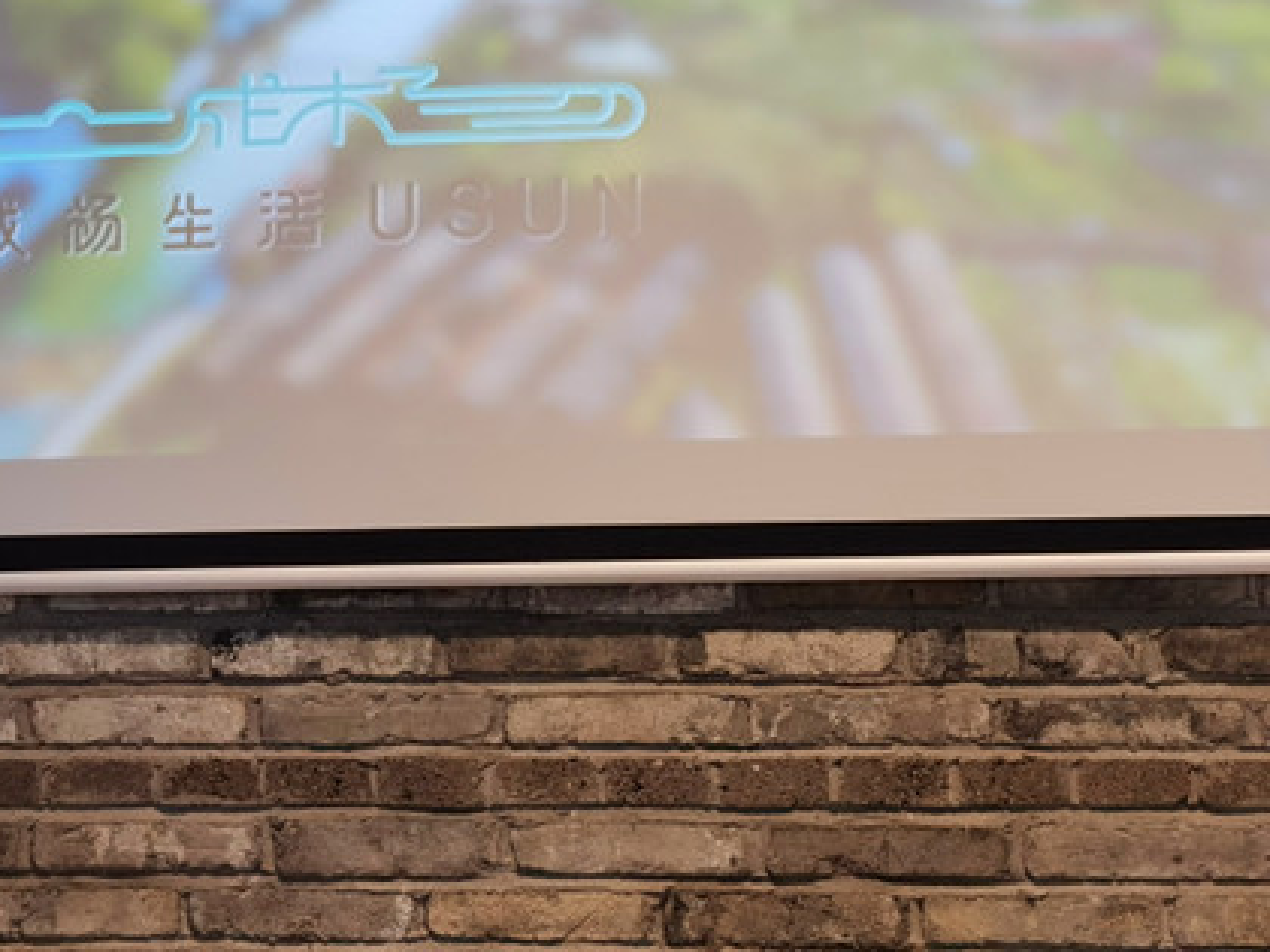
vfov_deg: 10.6
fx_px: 5100
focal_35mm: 139
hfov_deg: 14.2
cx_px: 435
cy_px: -73
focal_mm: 5.56
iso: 50
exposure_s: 1/100
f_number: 1.6
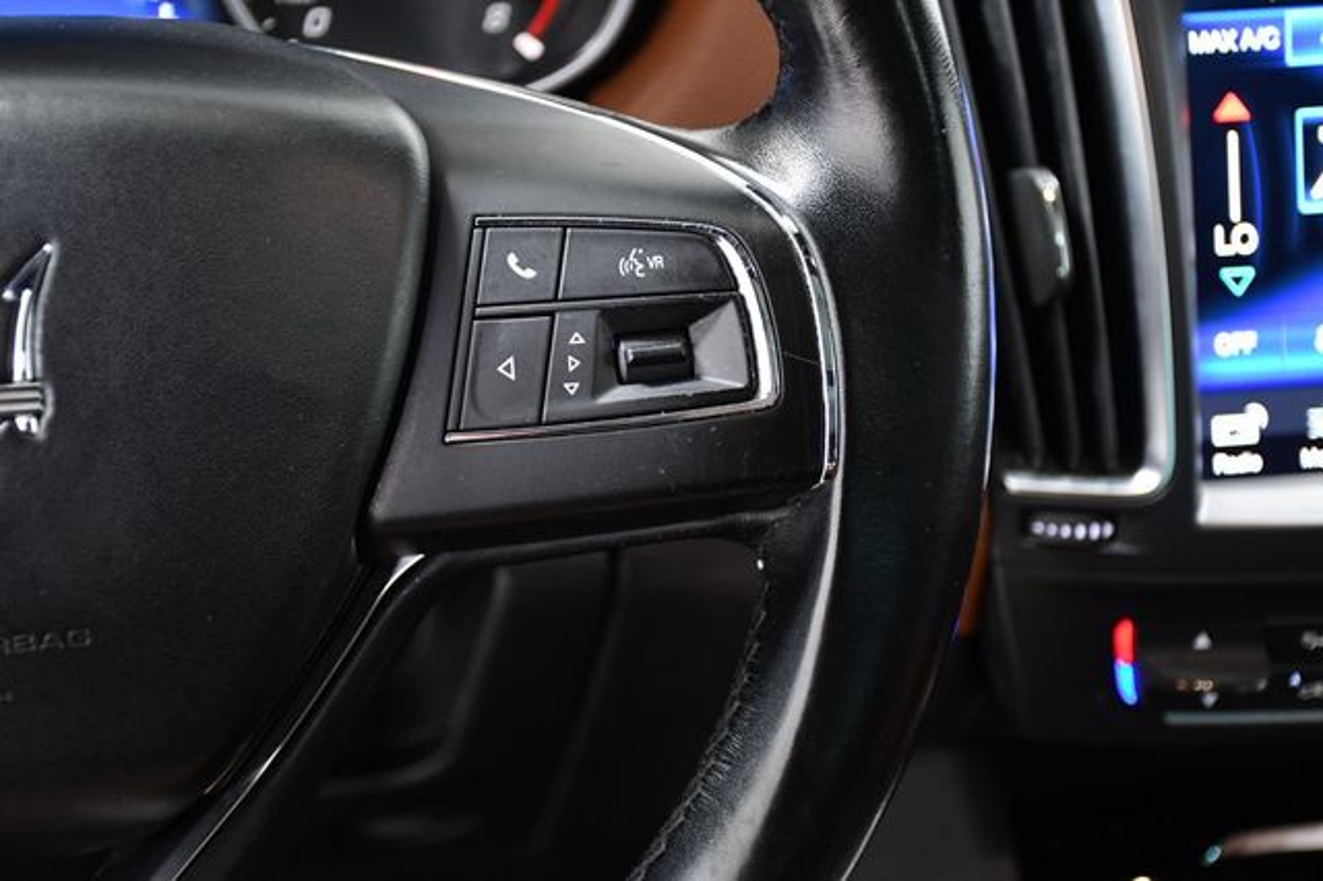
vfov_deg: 20.3
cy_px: 440
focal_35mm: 67
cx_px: 662
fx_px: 2461
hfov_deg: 30.1
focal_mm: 45
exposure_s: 1/60
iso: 2500
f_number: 4.5
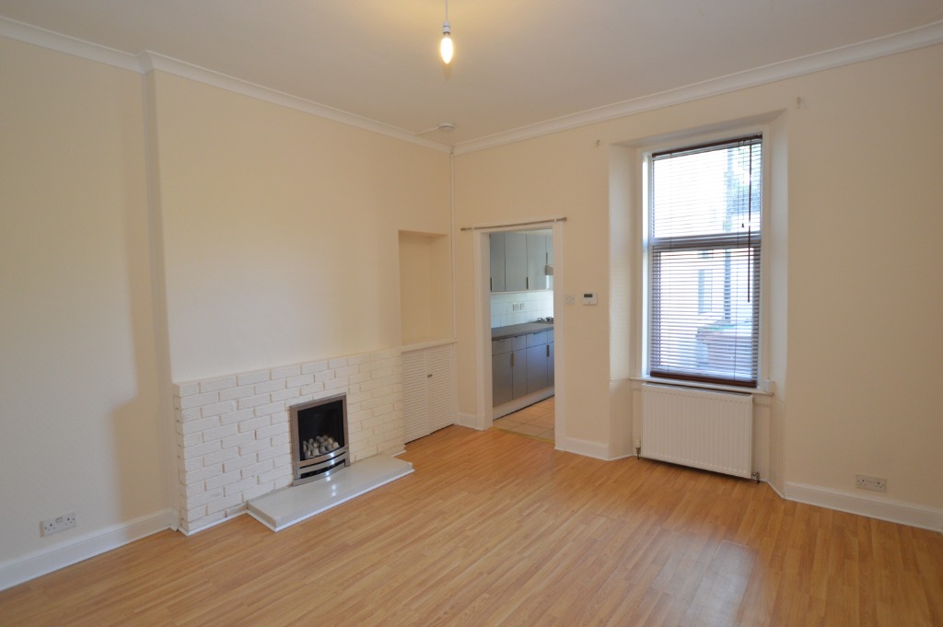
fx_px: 471
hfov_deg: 90.0
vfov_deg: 67.3
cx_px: 472
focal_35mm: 18
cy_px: 314
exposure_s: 1/60
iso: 720
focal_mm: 12
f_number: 3.5
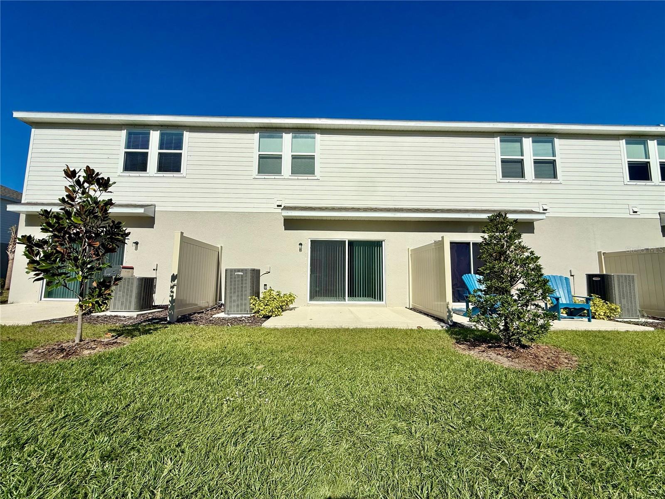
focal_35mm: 14
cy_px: 250
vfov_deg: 85.7
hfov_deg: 102.1
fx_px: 269
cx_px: 332
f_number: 2.2
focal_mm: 2.22
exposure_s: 1/6173
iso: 40
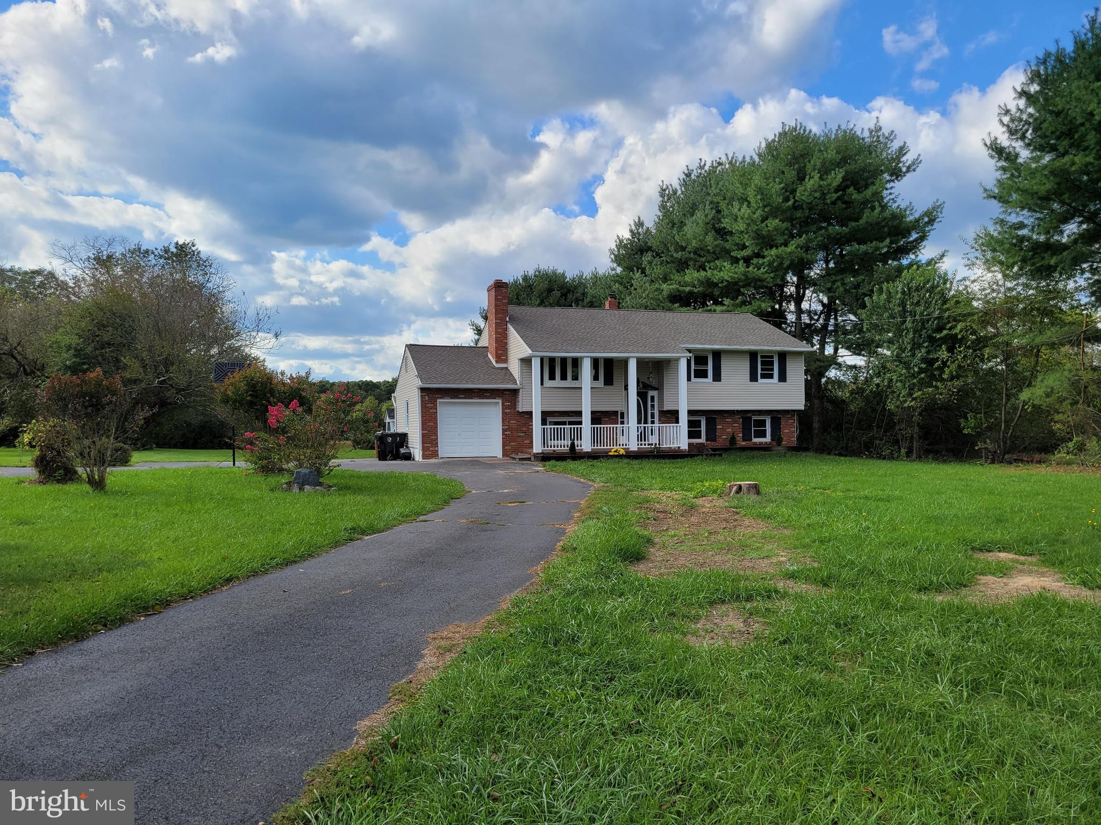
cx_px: 550
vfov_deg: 53.1
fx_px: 827
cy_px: 412
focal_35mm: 26
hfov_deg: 67.3
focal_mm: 5.4
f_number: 1.8
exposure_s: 1/2000
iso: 40
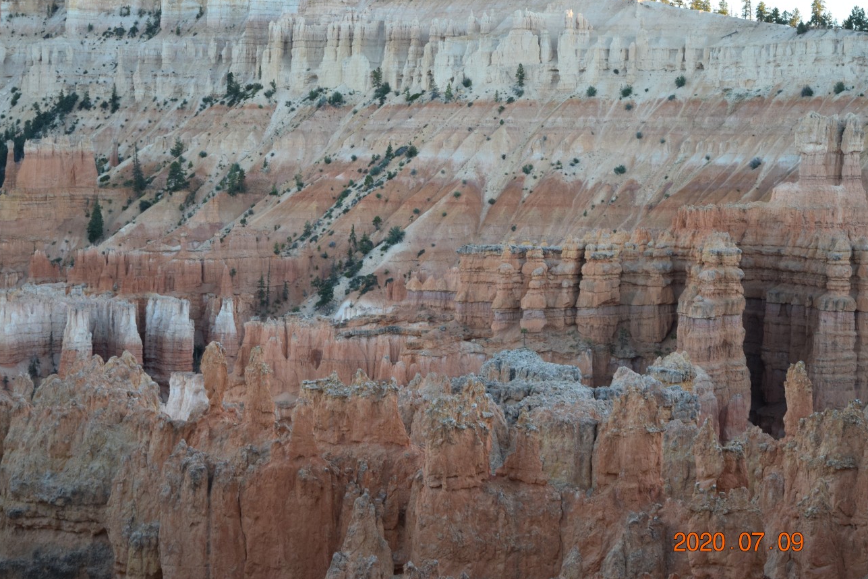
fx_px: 2086
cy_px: 284
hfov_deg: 23.5
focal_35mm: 87
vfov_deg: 15.8
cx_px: 434
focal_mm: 55
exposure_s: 1/125
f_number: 5.6
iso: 800
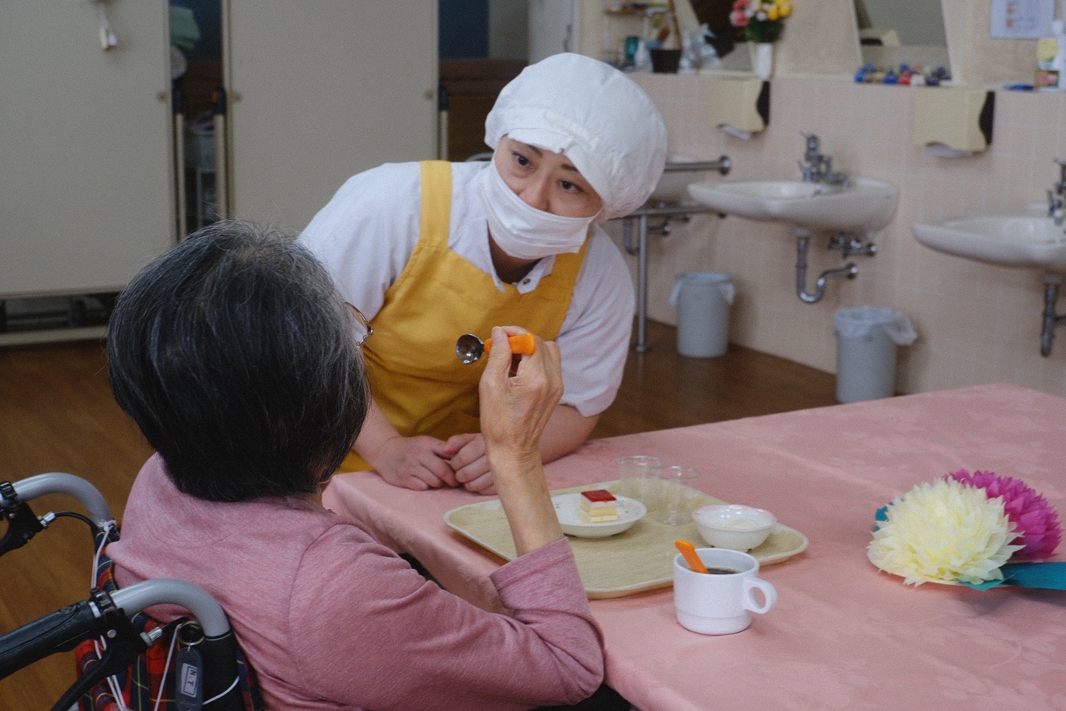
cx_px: 533
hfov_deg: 38.9
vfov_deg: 26.5
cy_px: 356
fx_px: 1510
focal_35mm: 51
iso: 800
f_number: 5.6
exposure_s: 1/42
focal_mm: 34.3
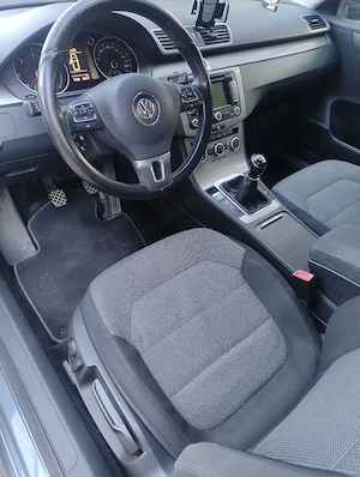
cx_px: 180
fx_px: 332
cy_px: 238
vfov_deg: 71.5
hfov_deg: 57.0
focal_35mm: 24
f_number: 1.8
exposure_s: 1/33.3
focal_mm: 5.56
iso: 1494
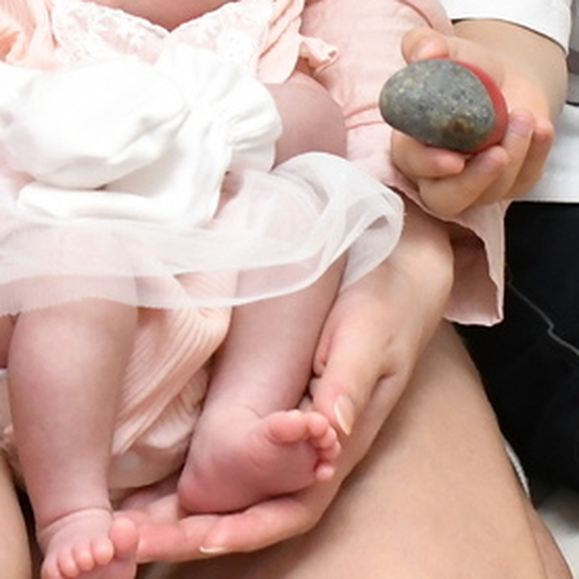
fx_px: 4882
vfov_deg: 6.7
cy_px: -297
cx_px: -169
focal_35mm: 258
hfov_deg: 6.7
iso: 2000
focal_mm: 35
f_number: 4.5
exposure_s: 1/200
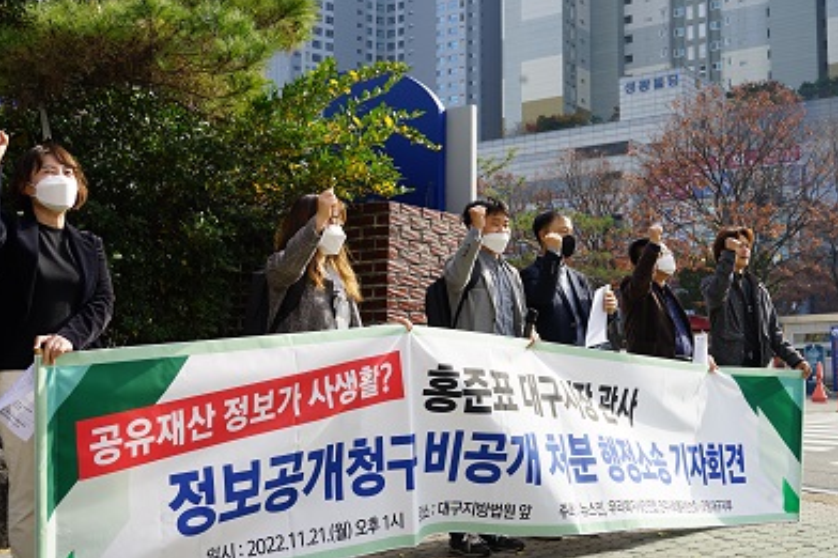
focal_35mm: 49
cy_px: 278
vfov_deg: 27.5
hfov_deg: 40.4
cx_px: 415
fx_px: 1140
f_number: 9
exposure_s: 1/100
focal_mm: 48
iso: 100
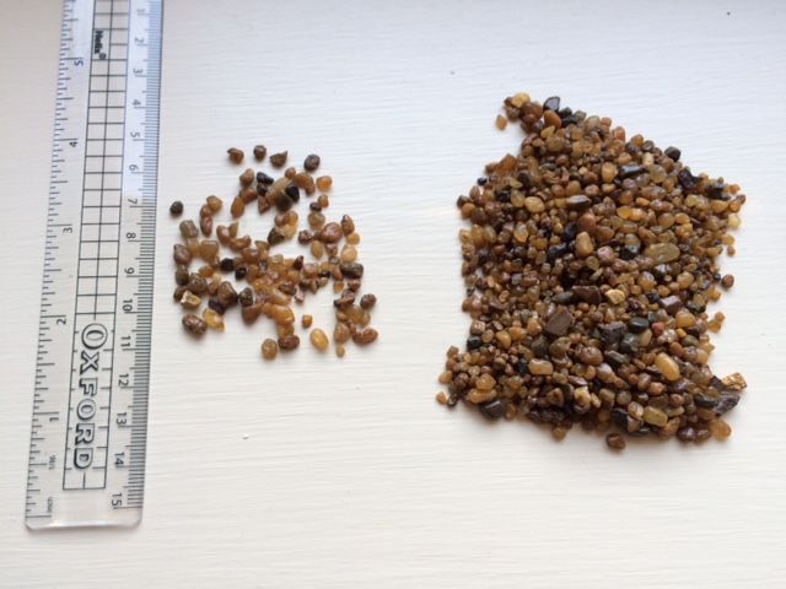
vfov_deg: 48.2
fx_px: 658
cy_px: 294
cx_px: 393
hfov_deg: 61.7
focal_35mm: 29
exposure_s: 1/50
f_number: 2.2
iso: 40
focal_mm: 4.15
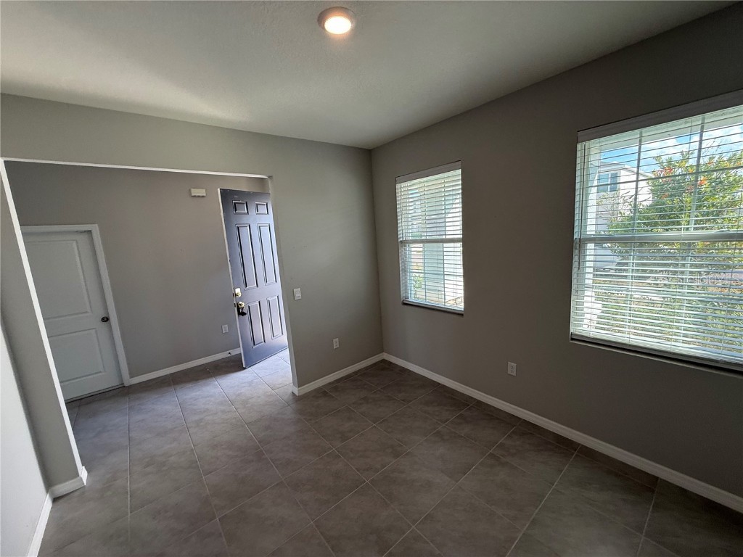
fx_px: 300
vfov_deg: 85.7
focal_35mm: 14
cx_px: 372
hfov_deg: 102.1
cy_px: 278
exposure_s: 1/120
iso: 64
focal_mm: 2.22
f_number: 2.2
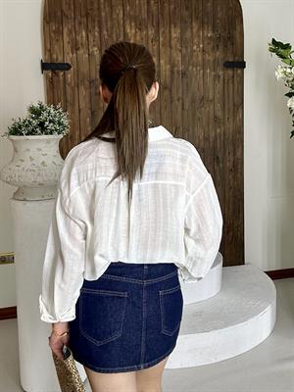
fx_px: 340
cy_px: 196
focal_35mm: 30
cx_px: 147
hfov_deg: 46.8
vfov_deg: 60.0
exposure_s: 1/121
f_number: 1.9
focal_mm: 2.69
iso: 25
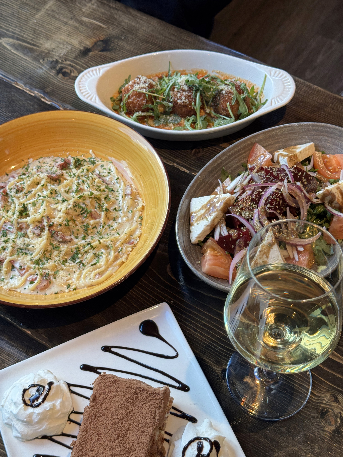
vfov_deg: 39.7
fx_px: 634
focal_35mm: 48
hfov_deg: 30.3
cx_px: 172
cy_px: 228
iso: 80
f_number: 1.78
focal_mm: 6.76
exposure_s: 1/120
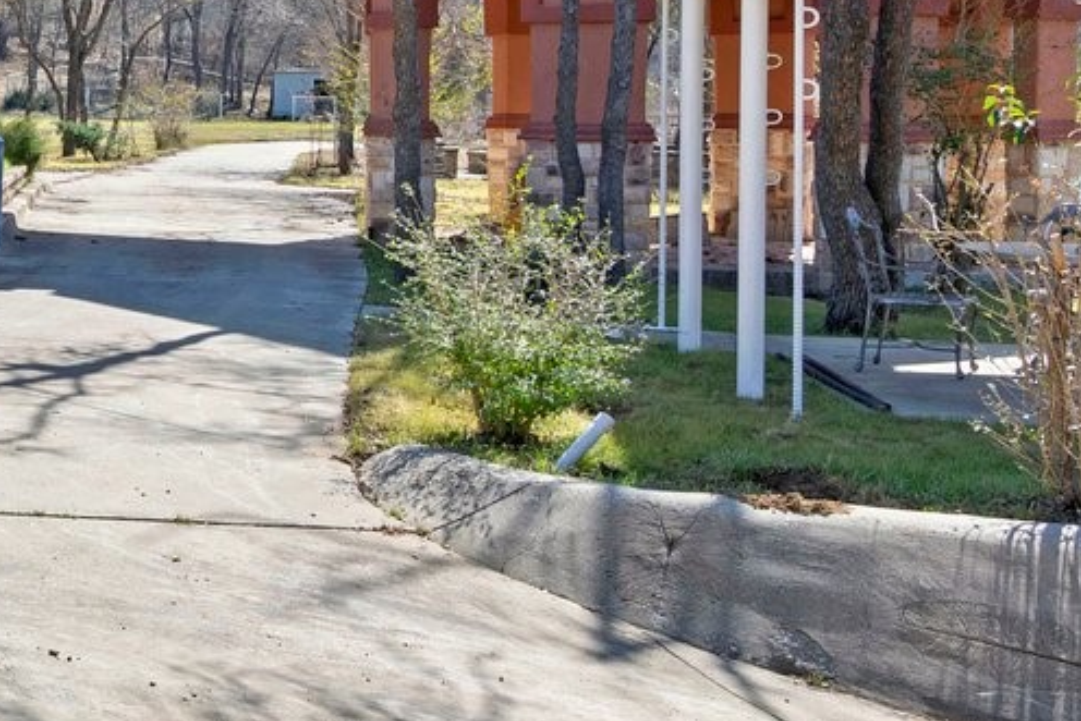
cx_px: -623
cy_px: 63
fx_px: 1982
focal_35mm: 66
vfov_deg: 20.2
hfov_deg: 23.2
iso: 250
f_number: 9
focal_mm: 16
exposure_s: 1/250
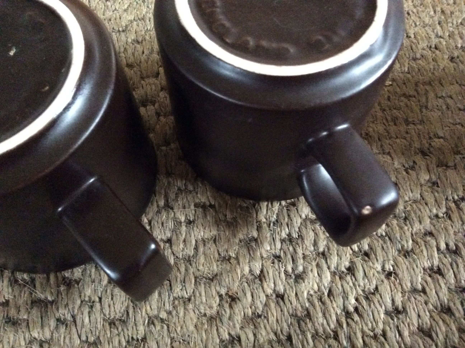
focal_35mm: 32
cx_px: 232
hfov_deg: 56.9
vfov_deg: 44.1
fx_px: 429
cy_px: 174
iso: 640
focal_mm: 3.3
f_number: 2.4
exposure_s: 1/17
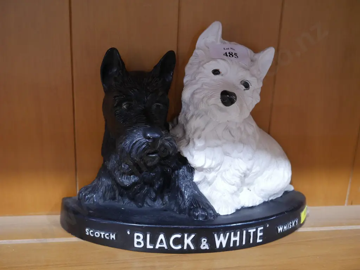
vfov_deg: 41.8
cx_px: 180
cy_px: 135
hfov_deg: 53.9
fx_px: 354
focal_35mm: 34
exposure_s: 1/60
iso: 1250
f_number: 4
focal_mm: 17
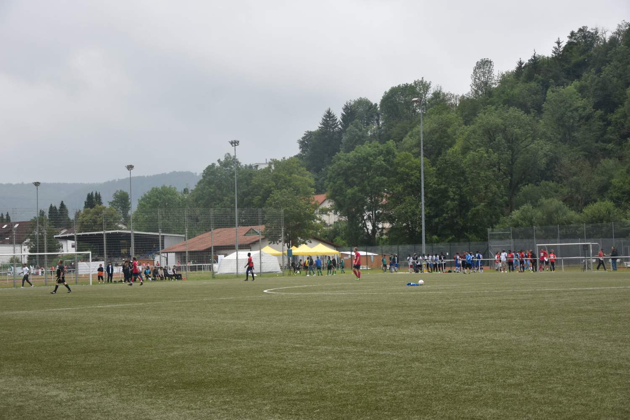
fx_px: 1181
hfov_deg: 29.9
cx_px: 315
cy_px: 210
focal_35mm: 68
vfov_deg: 20.2
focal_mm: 45
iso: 400
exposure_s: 1/1250
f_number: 5
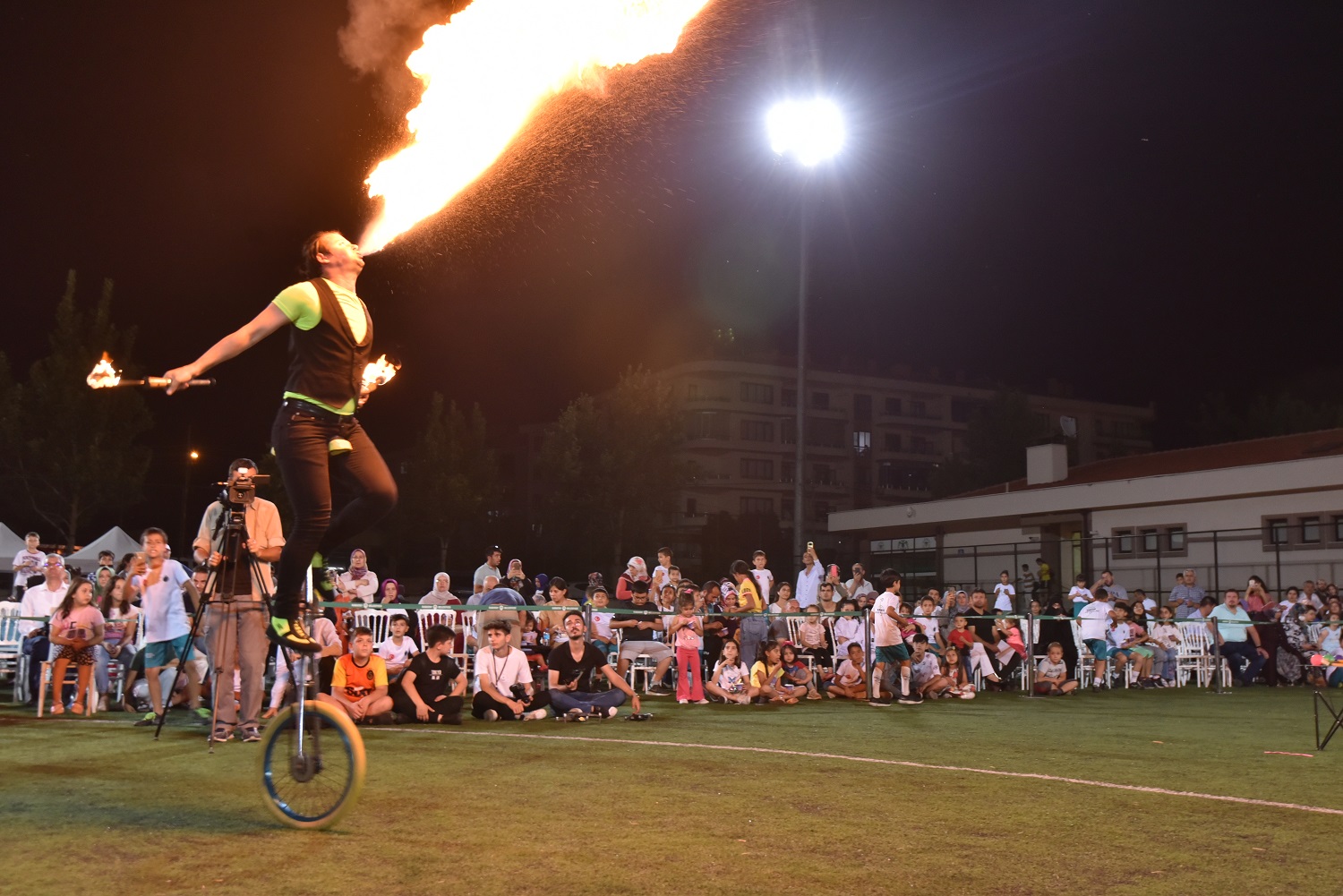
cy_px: 448
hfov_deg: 54.4
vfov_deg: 37.9
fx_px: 1306
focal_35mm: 35
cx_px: 672
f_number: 5.6
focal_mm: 35
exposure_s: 1/80
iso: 1250
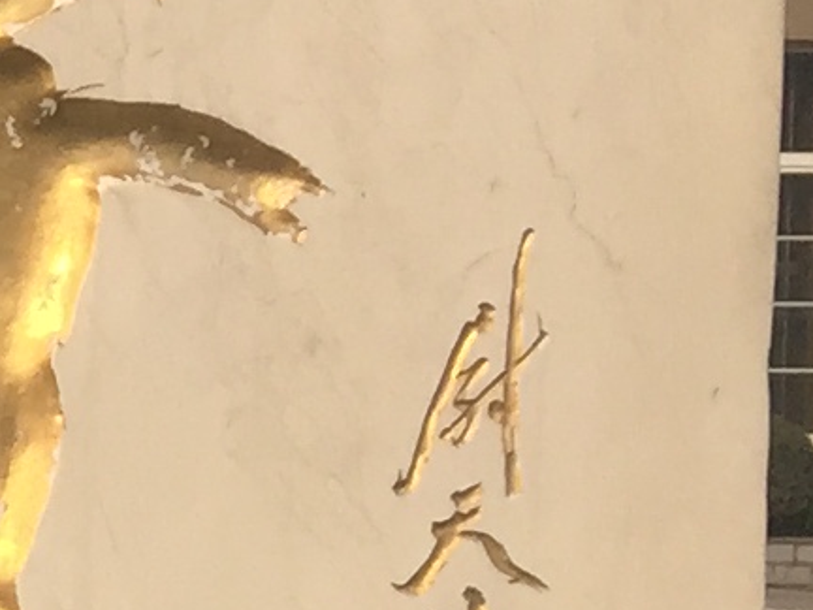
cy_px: 557
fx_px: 5143
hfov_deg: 7.2
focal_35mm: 219
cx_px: -2228
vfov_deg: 6.8
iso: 32
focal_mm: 4.15
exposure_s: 1/1647
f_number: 2.2
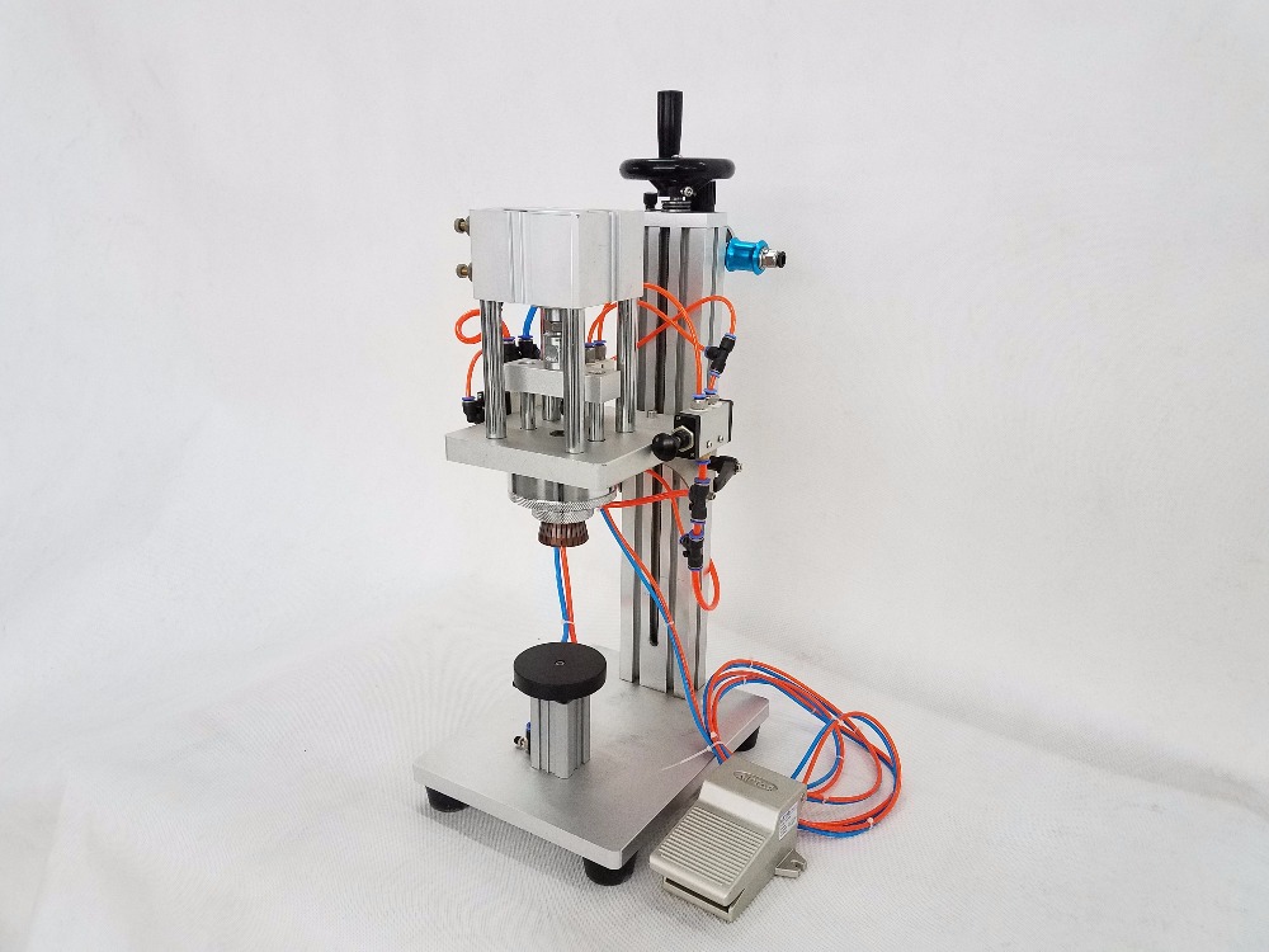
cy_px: 476
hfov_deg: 67.3
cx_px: 634
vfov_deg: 53.1
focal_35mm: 26
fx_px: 953
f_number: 1.7
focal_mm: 4.2
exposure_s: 1/50
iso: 160
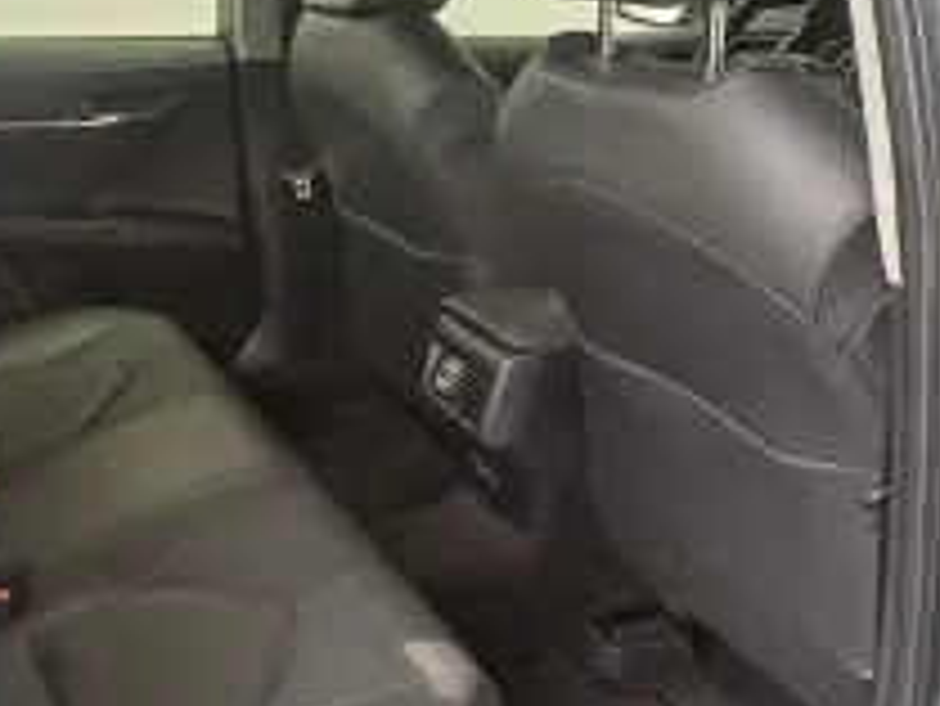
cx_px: 171
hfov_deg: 41.7
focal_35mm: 43
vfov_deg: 33.6
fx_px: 1168
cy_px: 391
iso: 64
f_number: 1.8
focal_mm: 4.65
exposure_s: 1/50
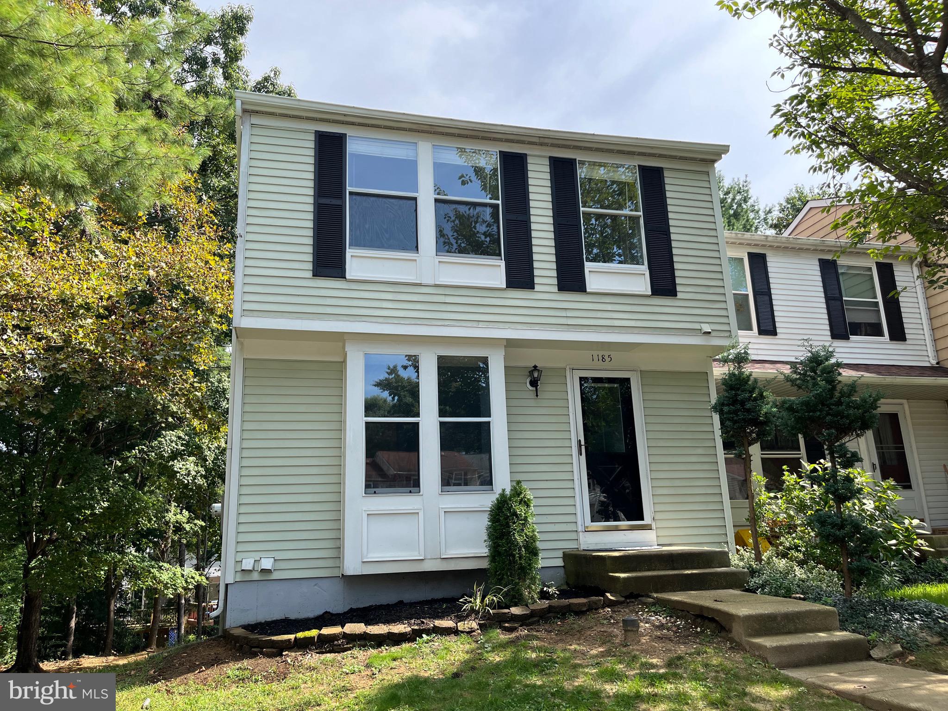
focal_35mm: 26
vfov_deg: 53.1
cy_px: 356
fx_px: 712
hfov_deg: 67.3
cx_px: 474
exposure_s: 1/1129
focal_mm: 5.1
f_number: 1.6
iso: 50
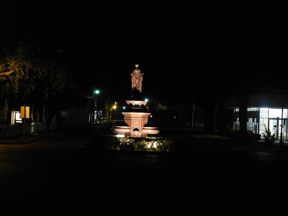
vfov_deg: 18.4
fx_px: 666
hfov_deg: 24.4
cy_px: 108
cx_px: 144
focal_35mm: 80
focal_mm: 14.2
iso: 800
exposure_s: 1/4
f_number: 4.4
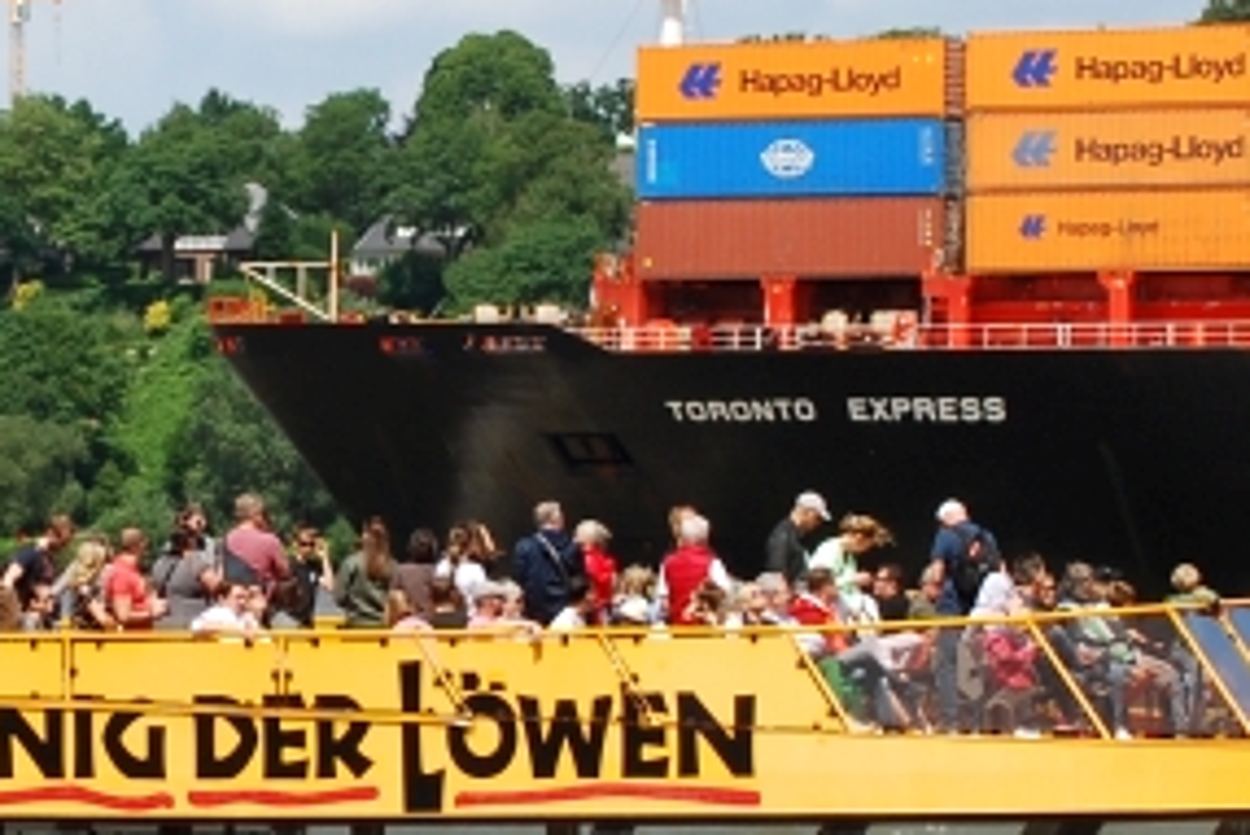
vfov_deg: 8.0
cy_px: 601
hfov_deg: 11.8
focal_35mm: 172
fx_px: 5975
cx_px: -35
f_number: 10
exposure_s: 1/250
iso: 200
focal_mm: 32
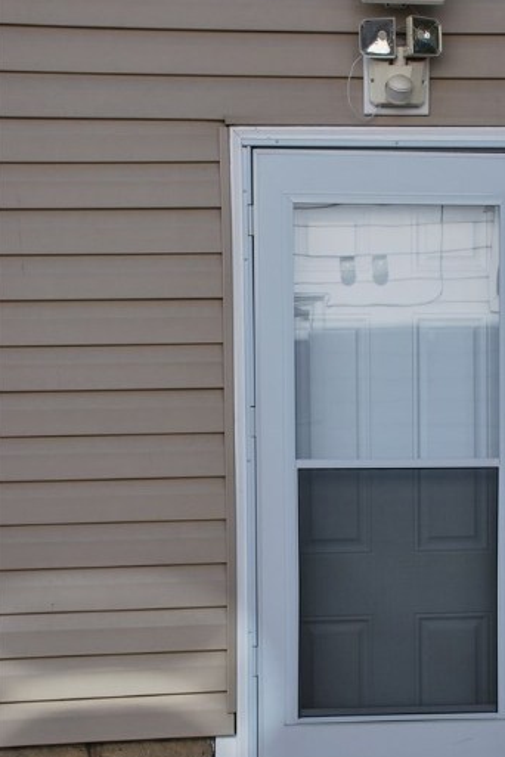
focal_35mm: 63
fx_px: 1326
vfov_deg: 31.9
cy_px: 425
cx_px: 377
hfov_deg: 21.4
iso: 100
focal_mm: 28
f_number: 8
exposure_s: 1/200
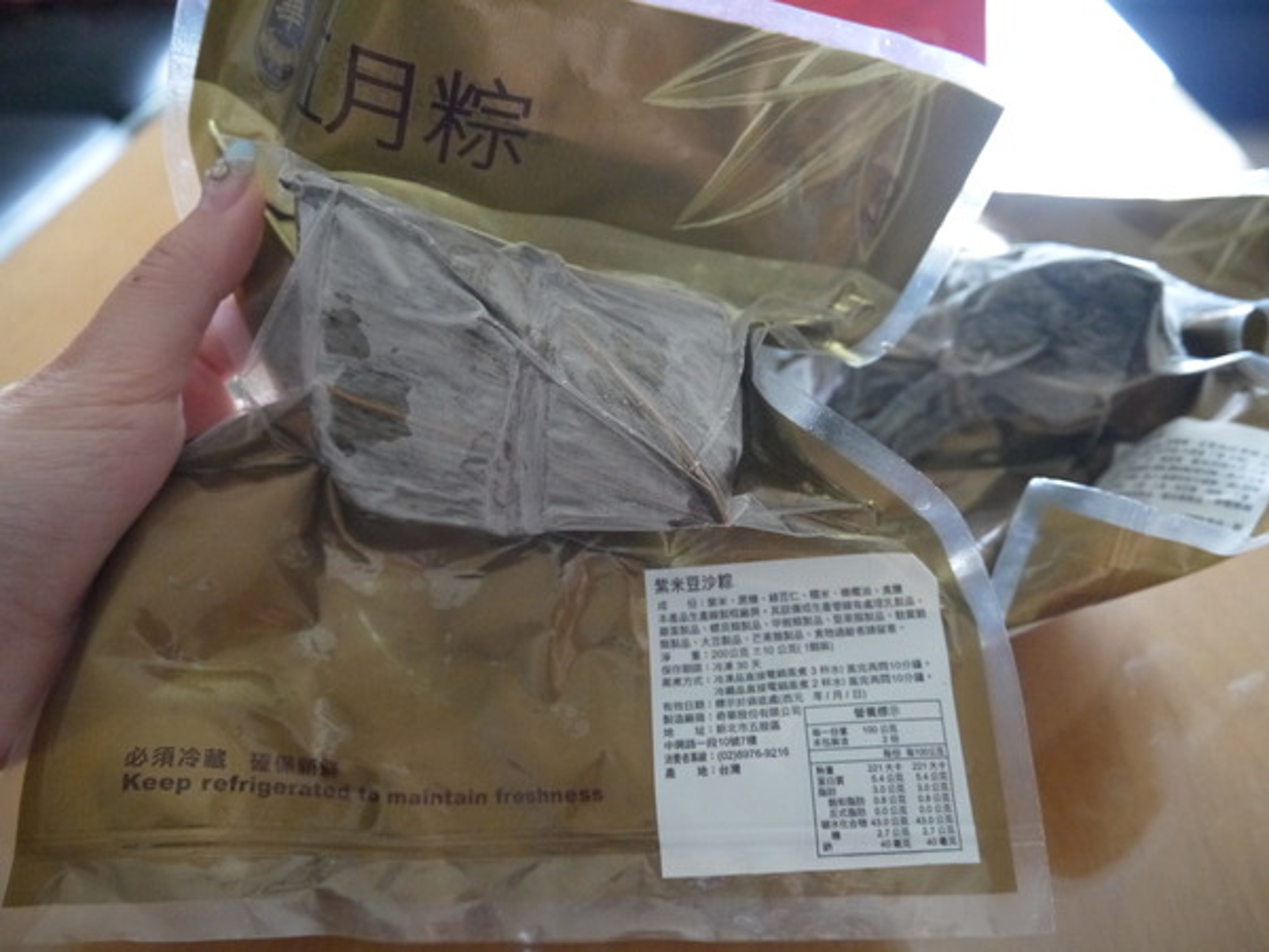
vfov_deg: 49.7
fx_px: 1026
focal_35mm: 28
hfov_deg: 63.4
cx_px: 634
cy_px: 476
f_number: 3.5
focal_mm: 14
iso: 1600
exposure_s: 1/20
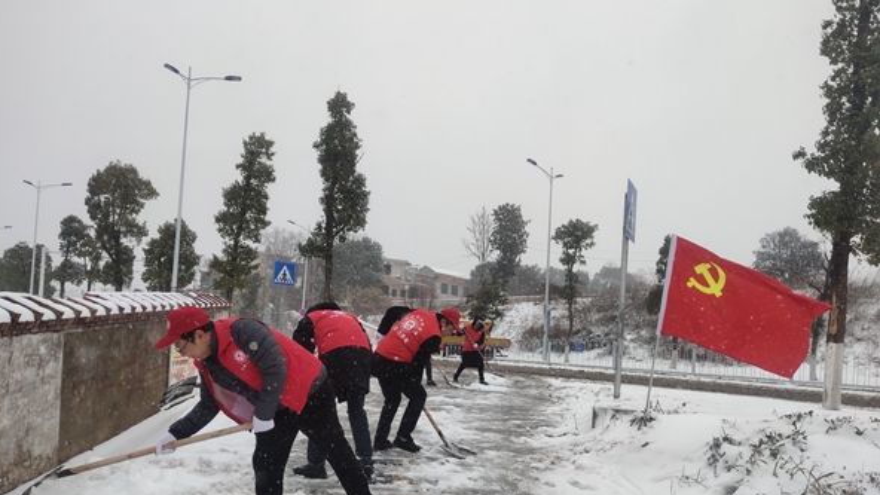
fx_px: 747
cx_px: 436
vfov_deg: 36.4
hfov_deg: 61.0
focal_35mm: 32
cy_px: 323
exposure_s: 1/1088
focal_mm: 4.27
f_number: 1.8
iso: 50
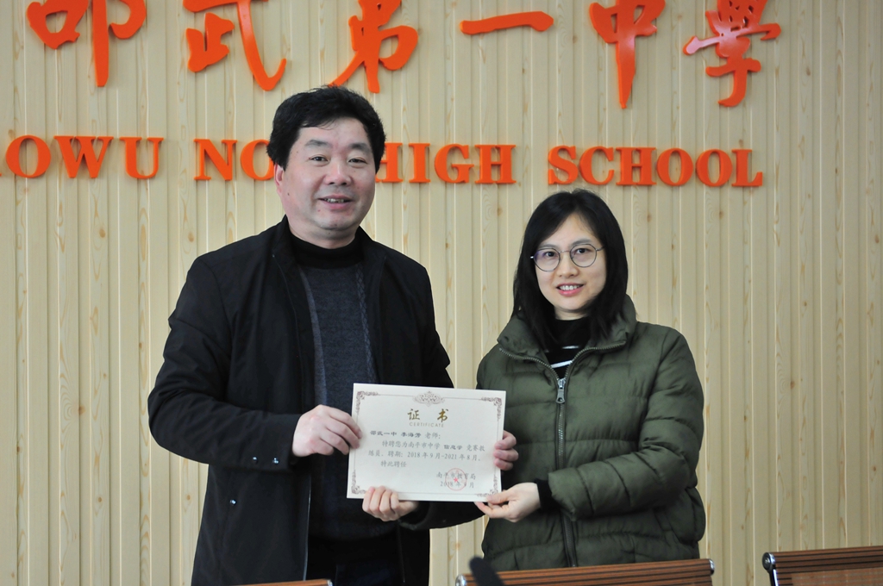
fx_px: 1837
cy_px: 293
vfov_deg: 18.1
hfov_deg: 27.0
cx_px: 442
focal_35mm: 75
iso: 800
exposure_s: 1/160
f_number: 2.8
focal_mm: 50
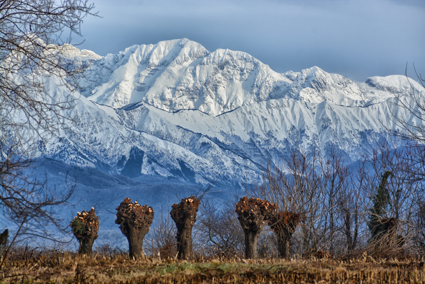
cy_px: 142
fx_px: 3896
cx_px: 212
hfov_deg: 6.2
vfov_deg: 4.2
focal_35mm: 330
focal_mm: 220
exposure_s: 1/125
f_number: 11
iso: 100
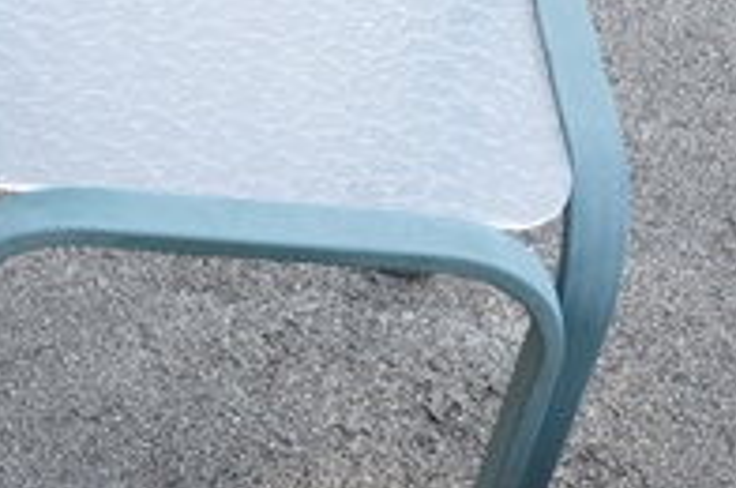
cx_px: 90
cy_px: 135
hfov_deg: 21.7
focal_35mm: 92
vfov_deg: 14.8
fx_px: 1878
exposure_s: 1/125
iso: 280
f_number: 5.6
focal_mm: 20
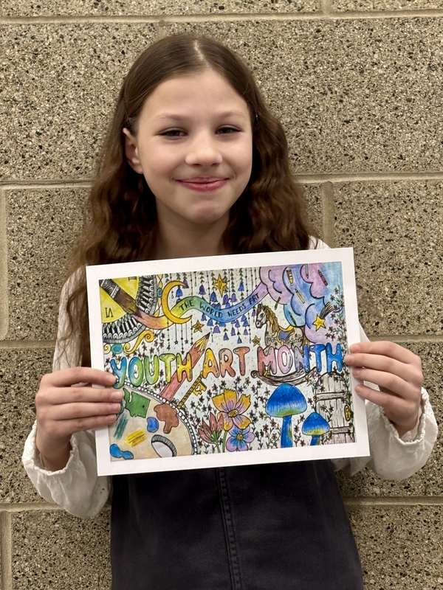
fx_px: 887
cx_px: 222
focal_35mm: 52
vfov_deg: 36.8
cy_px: 295
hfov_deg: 28.0
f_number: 1.6
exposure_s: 1/60
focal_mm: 5.96
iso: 125
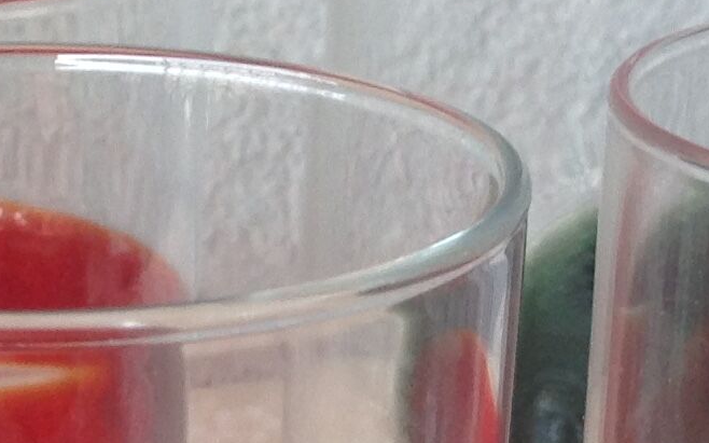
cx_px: 179
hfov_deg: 14.3
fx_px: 2821
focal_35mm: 146
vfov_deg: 8.7
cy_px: 721
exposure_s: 1/15
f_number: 2.4
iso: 64
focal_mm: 4.28
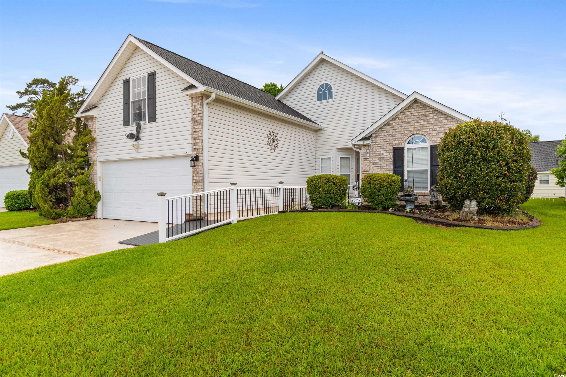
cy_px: 188
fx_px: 330
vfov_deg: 59.5
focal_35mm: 21
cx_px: 283
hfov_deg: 81.2
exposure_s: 1/125
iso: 100
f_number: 5.6
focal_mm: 14
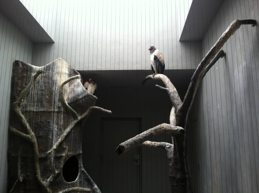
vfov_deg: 40.6
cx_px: 130
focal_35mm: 35
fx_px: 261
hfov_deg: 52.7
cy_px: 96
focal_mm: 3.85
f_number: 2.8
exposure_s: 1/17
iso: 80
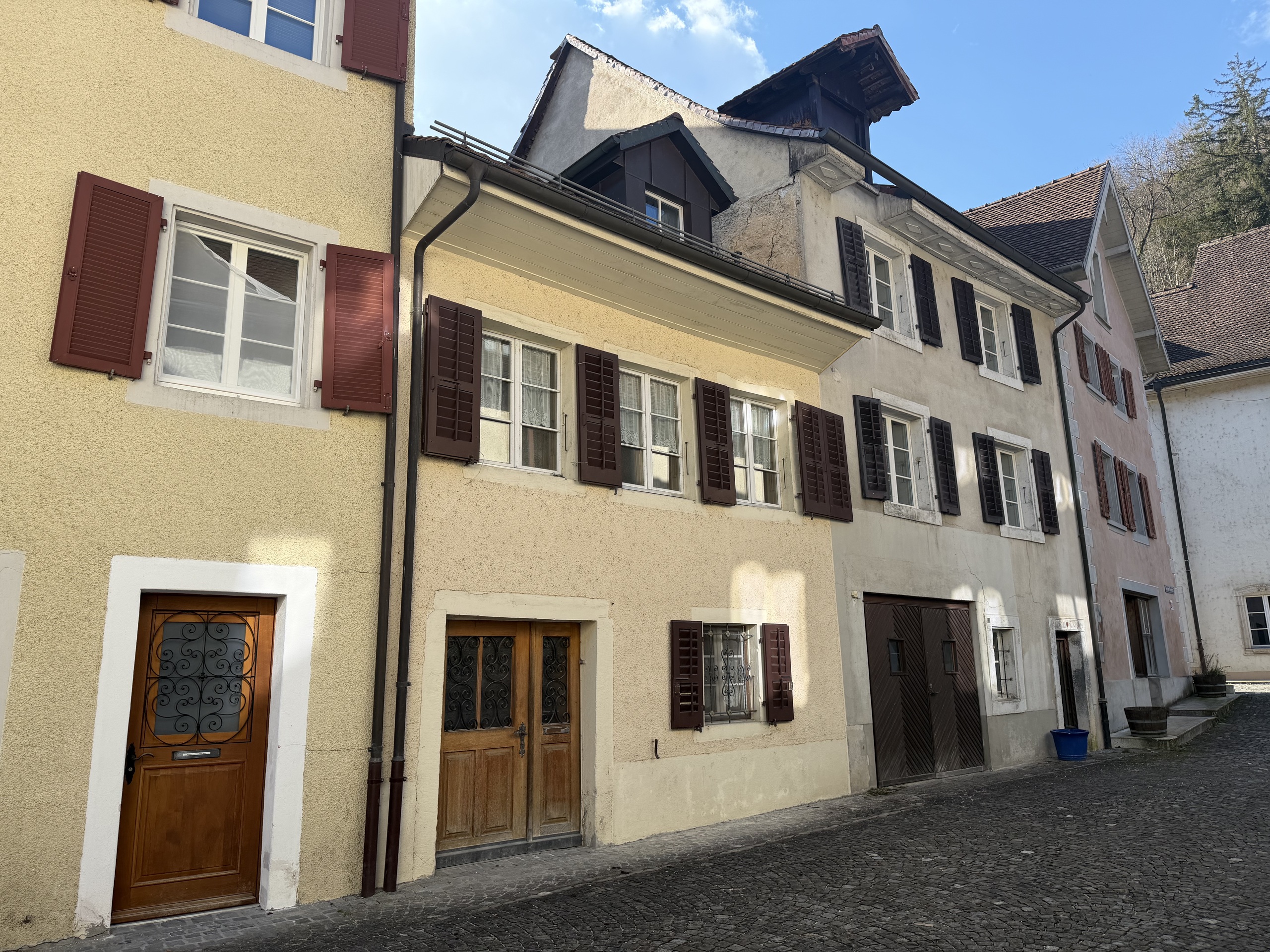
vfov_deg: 56.8
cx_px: 635
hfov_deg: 71.6
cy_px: 476
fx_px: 881
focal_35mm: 24
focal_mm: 6.76
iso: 80
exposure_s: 1/1522
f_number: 1.78
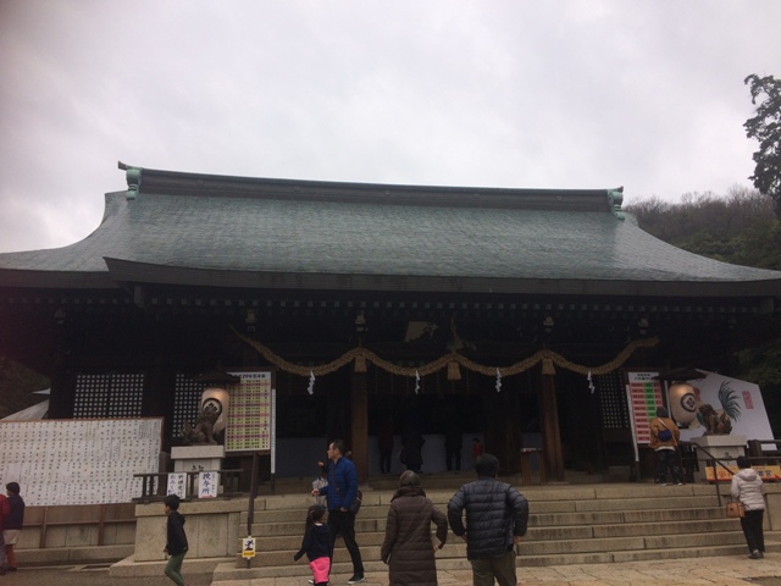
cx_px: 390
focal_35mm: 29
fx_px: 654
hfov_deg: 61.7
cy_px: 293
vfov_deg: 48.2
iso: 32
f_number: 2.2
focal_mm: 4.15
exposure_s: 1/684
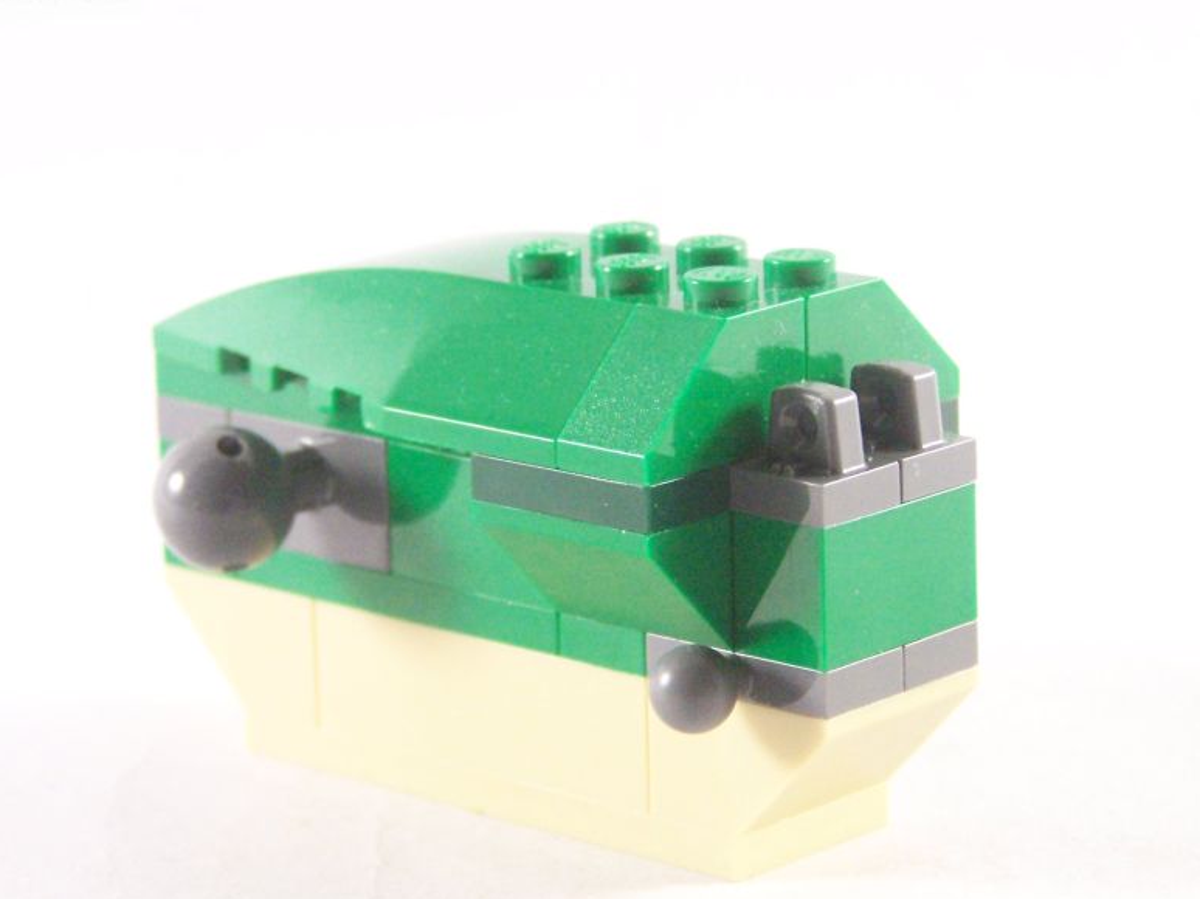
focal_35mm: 139
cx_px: 612
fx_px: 4817
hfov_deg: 14.2
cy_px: 496
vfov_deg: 10.7
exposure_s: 1/60
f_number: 3.2
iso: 400
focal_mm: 17.5
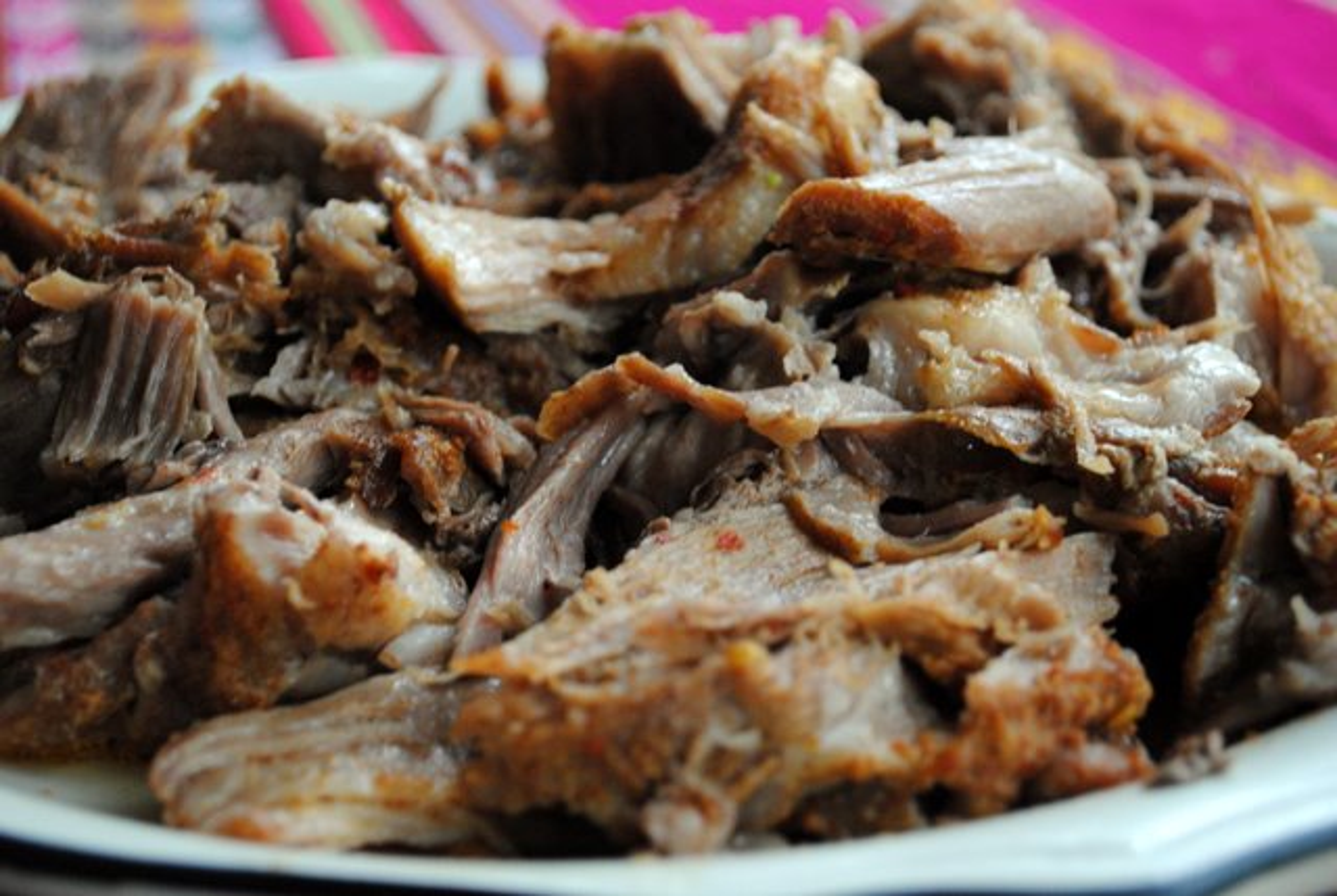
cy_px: 448
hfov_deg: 36.8
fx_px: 2009
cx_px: 668
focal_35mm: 54
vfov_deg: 25.2
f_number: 5
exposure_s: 1/30
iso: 800
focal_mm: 36
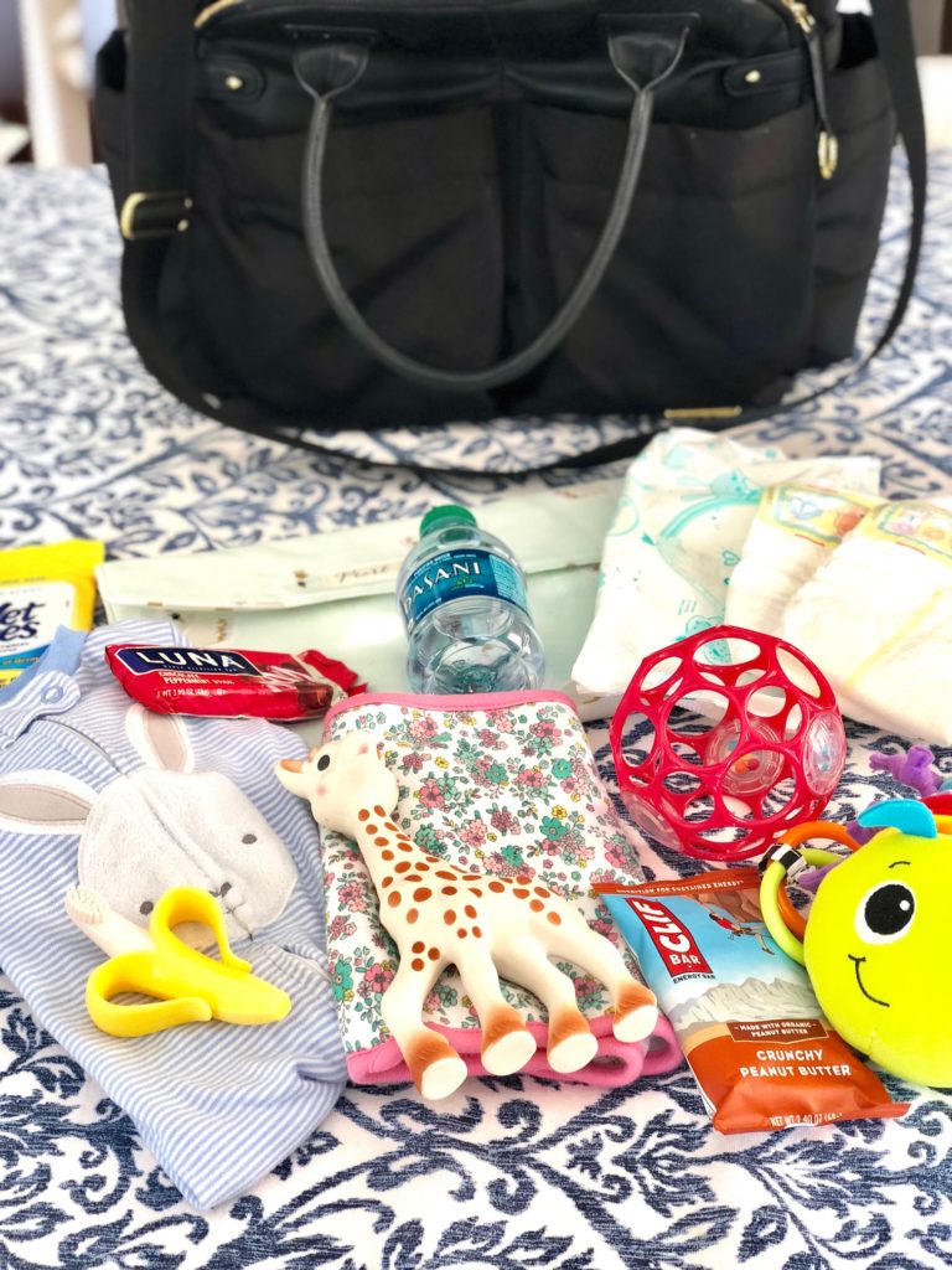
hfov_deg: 28.0
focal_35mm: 52
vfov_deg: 36.8
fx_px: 1907
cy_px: 635
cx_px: 476
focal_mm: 6
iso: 80
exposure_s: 1/40
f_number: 2.4
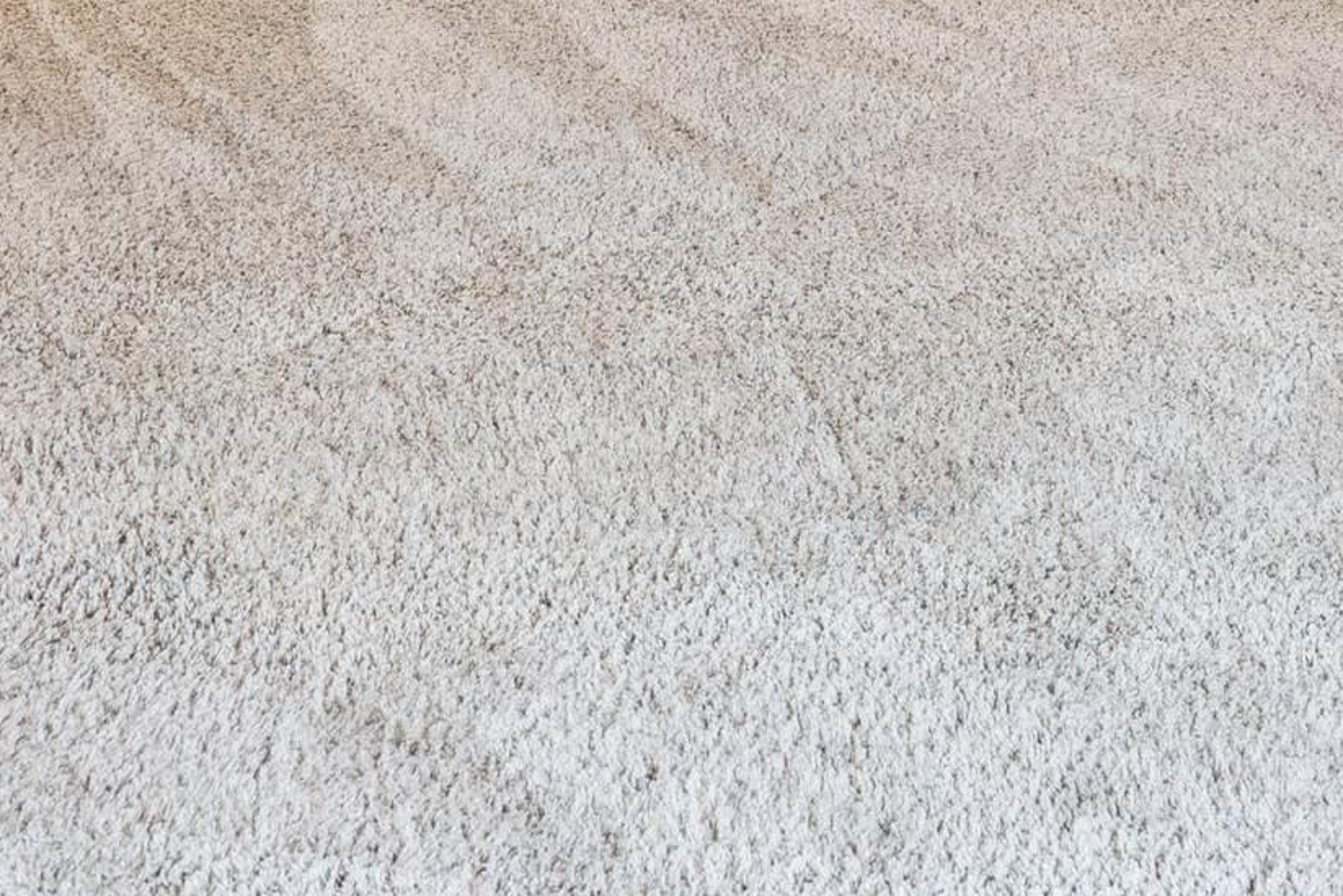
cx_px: 720
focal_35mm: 58
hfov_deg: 34.3
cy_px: -761
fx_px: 2173
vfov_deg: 18.0
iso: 400
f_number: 13
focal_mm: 15.6
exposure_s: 1/8
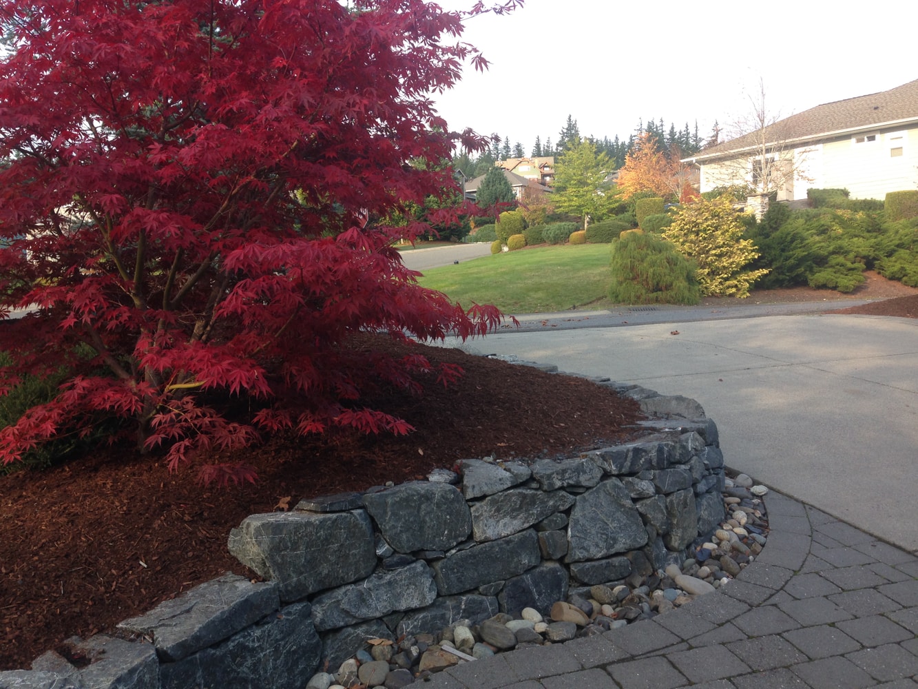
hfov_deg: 55.3
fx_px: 875
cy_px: 344
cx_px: 459
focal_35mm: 33
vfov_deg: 43.0
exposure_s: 1/253
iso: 50
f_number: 2.4
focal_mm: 4.12
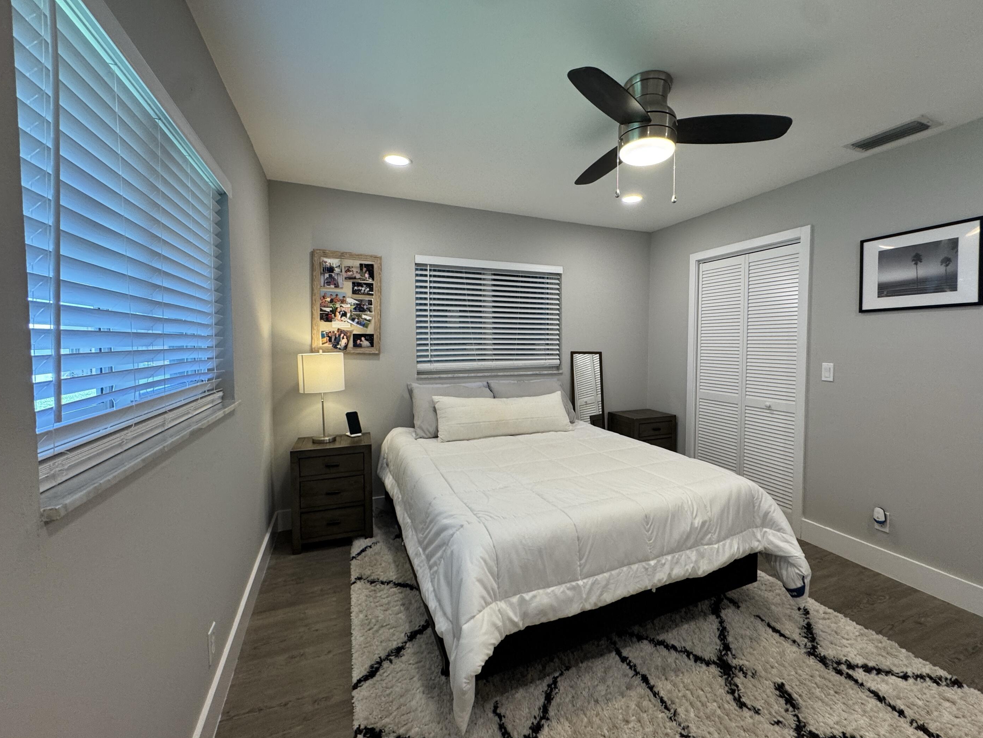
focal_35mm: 15
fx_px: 426
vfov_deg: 81.7
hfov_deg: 98.0
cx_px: 522
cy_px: 361
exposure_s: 1/120
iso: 160
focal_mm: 2.22
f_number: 2.2
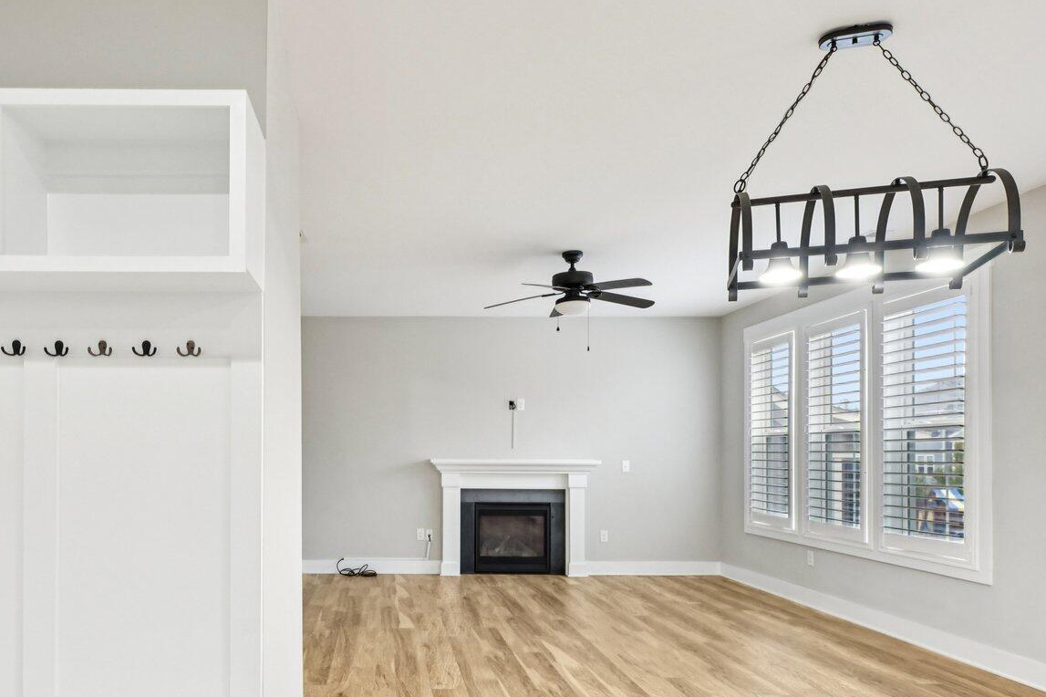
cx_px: 387
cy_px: 427
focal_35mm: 25
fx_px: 726
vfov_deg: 50.8
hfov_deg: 70.3
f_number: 8
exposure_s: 1/25
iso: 400
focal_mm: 14
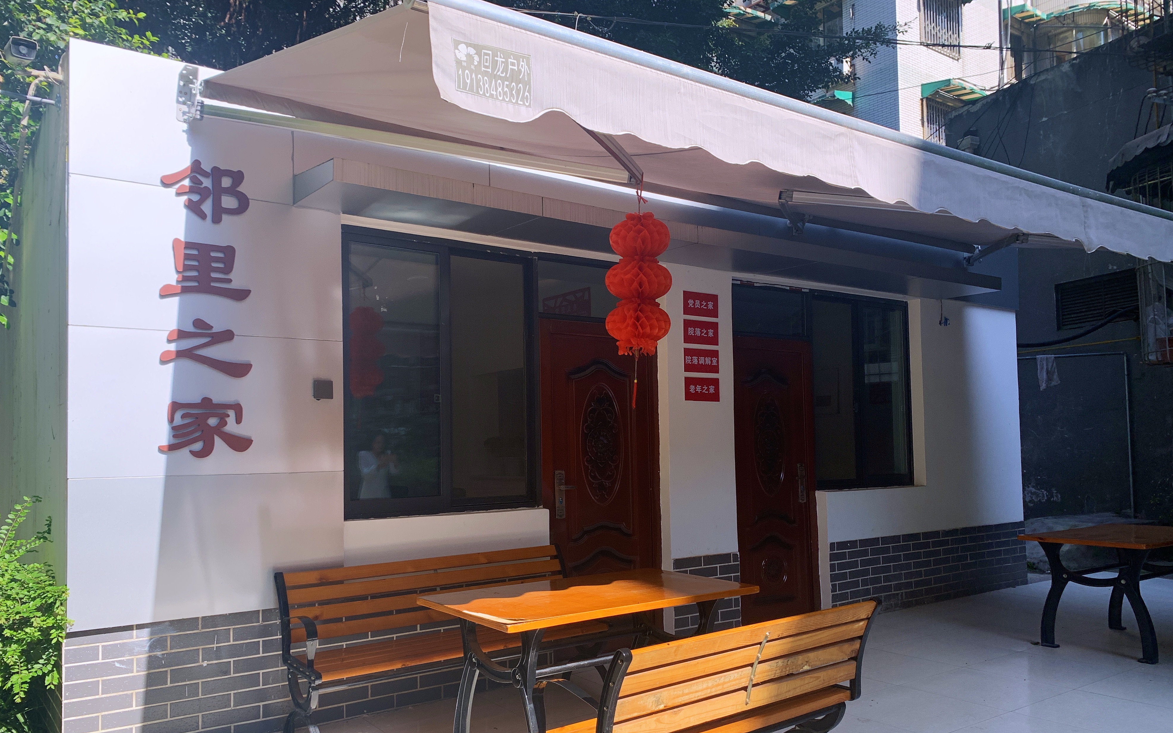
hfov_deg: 66.5
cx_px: 578
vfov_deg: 44.4
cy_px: 426
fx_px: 895
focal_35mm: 28
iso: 25
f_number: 1.8
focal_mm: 4.25
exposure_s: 1/911
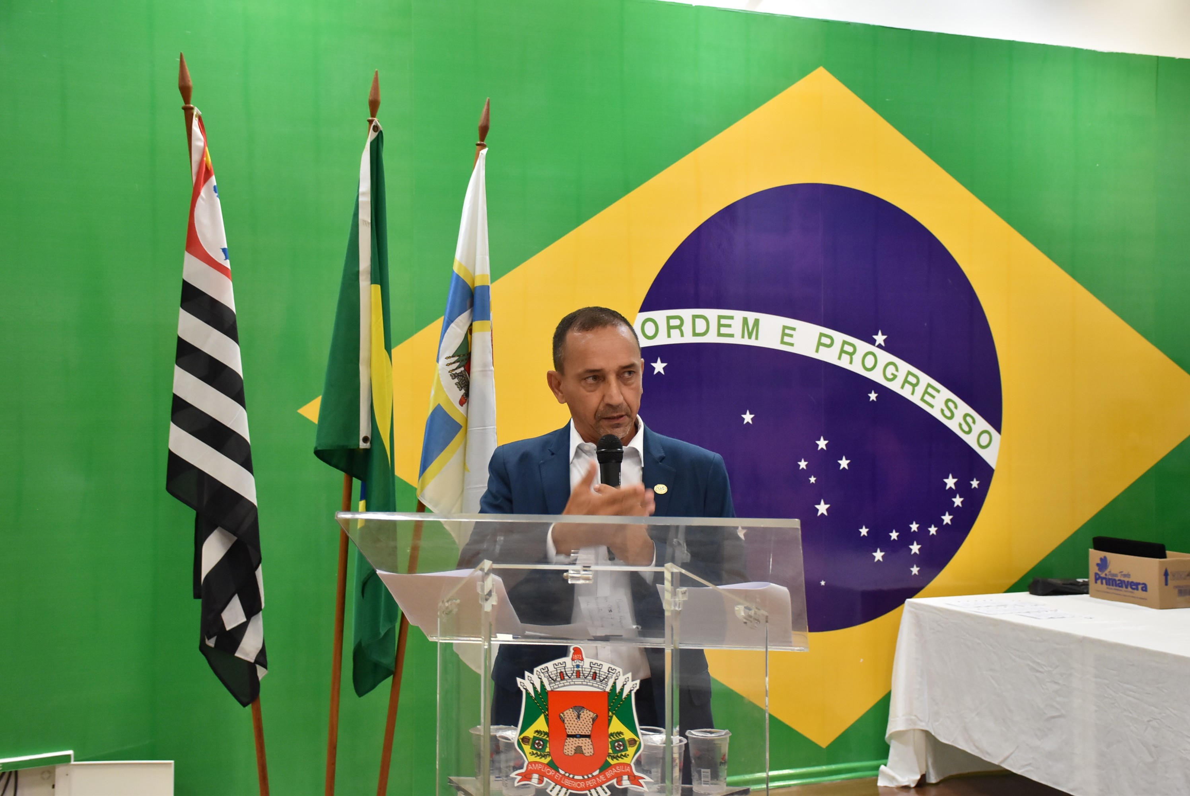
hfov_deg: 43.6
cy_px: 398
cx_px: 595
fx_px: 1489
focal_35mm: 45
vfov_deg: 29.9
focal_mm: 30
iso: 1250
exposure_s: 1/60
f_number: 4
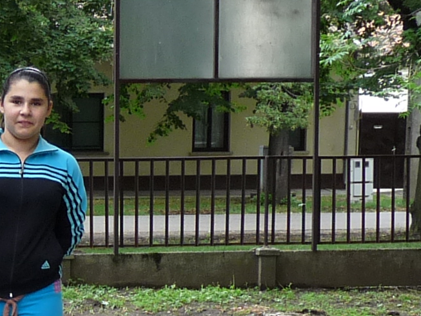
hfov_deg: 13.6
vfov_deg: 10.7
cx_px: -167
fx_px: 1679
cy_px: 316
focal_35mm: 138
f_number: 2.8
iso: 100
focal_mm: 4.8
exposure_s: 1/100
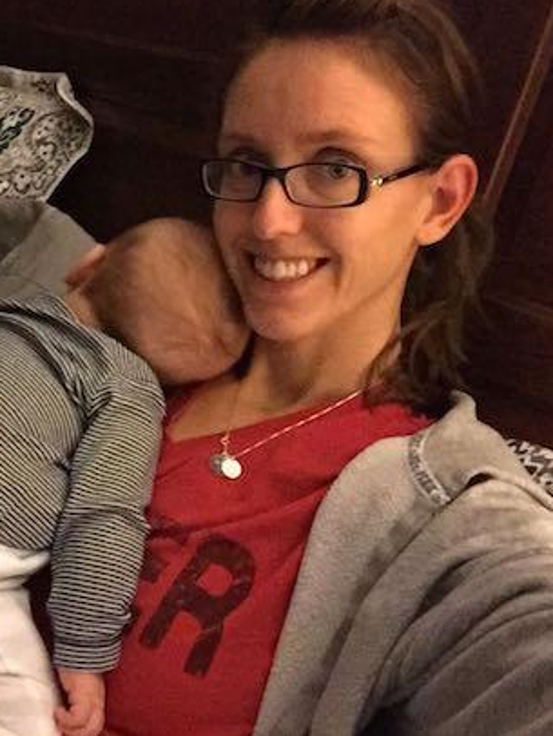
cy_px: 365
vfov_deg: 44.8
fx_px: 894
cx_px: 100
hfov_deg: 33.3
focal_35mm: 42
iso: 1000
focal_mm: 2.65
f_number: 2.2
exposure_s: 1/15
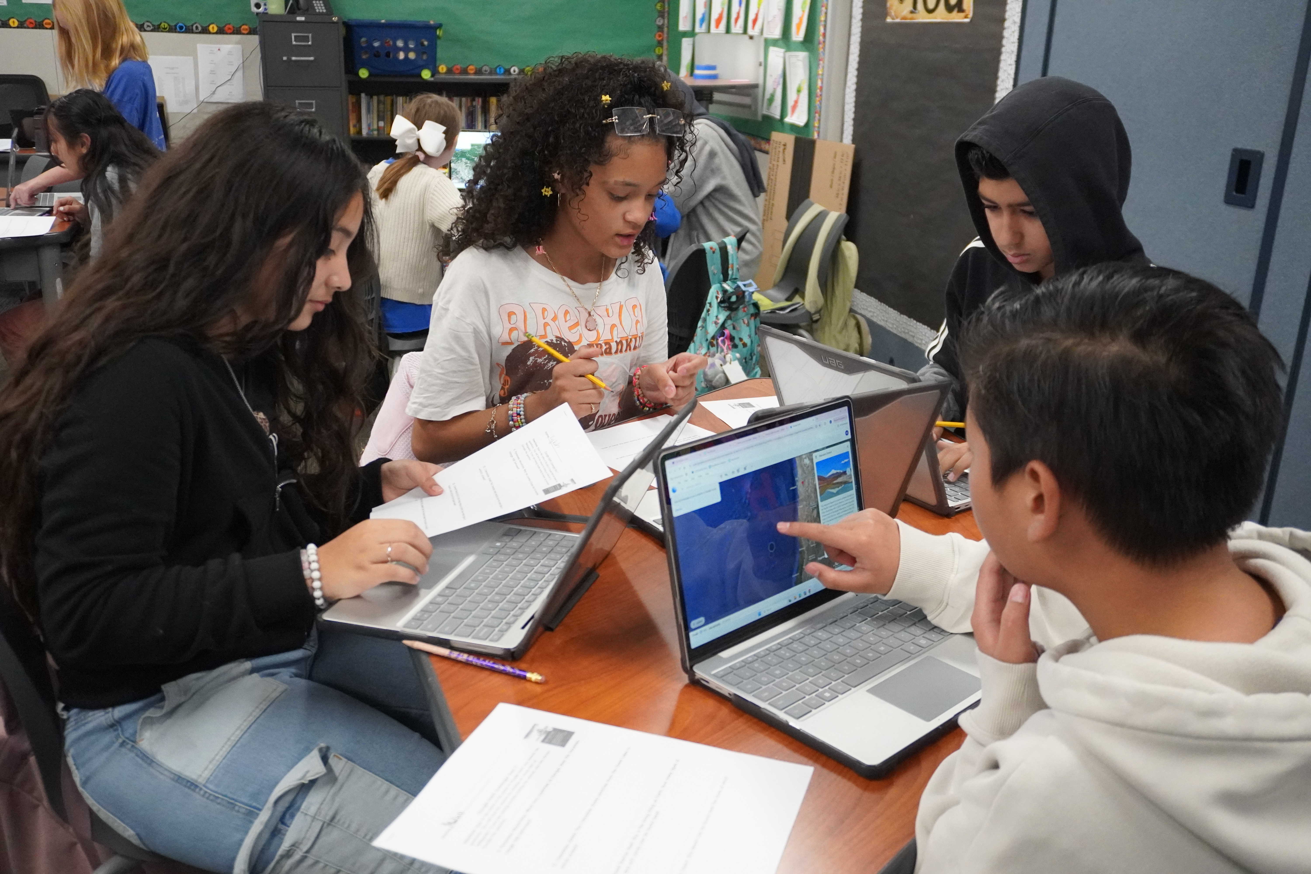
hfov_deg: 57.2
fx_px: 1202
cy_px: 437
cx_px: 656
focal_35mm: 33
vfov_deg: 40.0
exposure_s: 1/160
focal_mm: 22
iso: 5000
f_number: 4
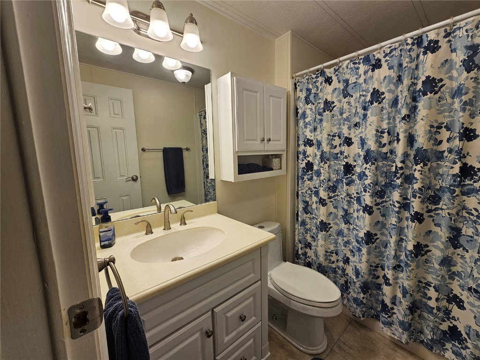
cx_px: 240
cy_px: 180
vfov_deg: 89.9
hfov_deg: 106.2
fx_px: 180
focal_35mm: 13
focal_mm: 2.2
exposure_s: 1/138
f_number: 2.2
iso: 50
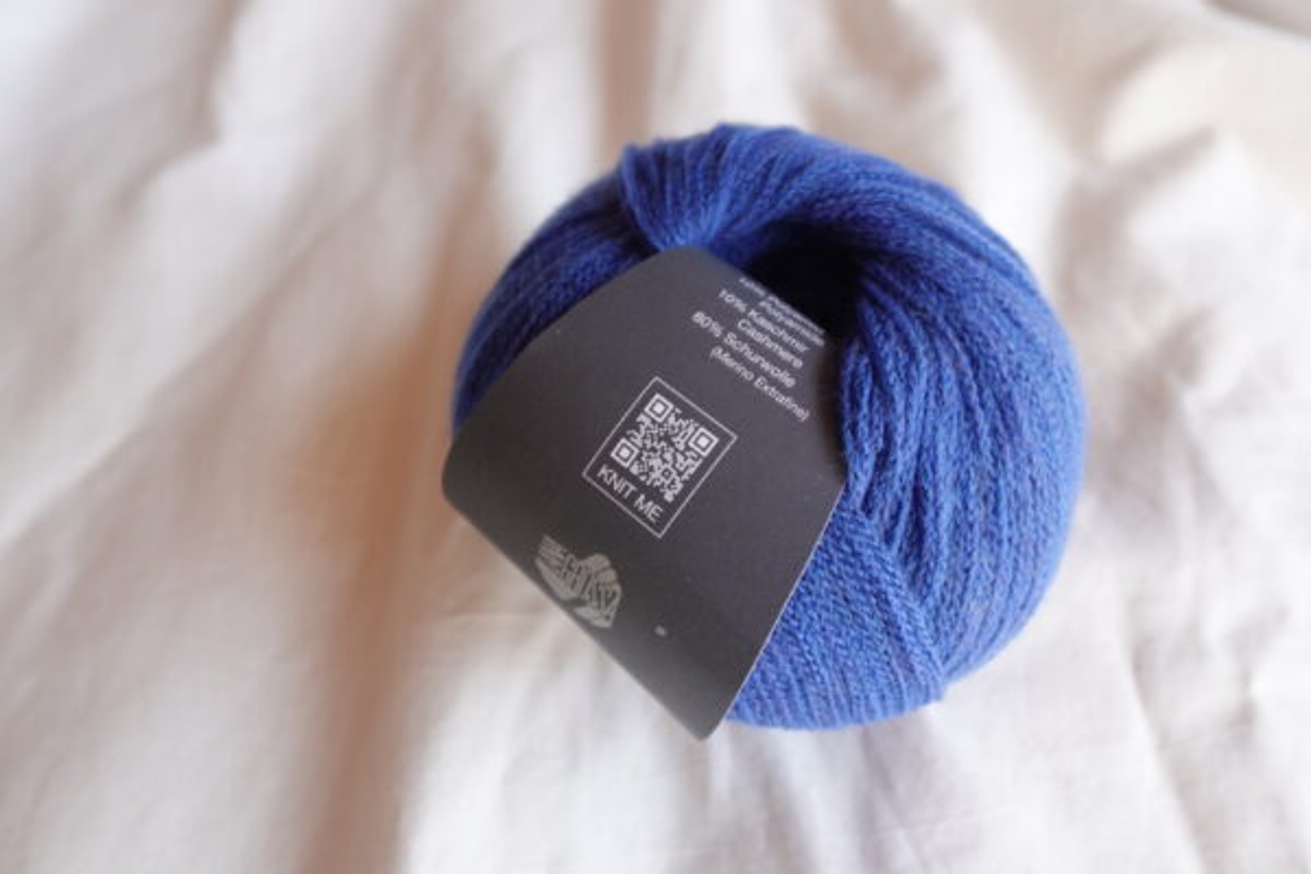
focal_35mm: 18
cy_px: 437
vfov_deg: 67.4
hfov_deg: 90.0
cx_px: 656
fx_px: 655
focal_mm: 6.9
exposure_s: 1/125
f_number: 1.8
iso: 125
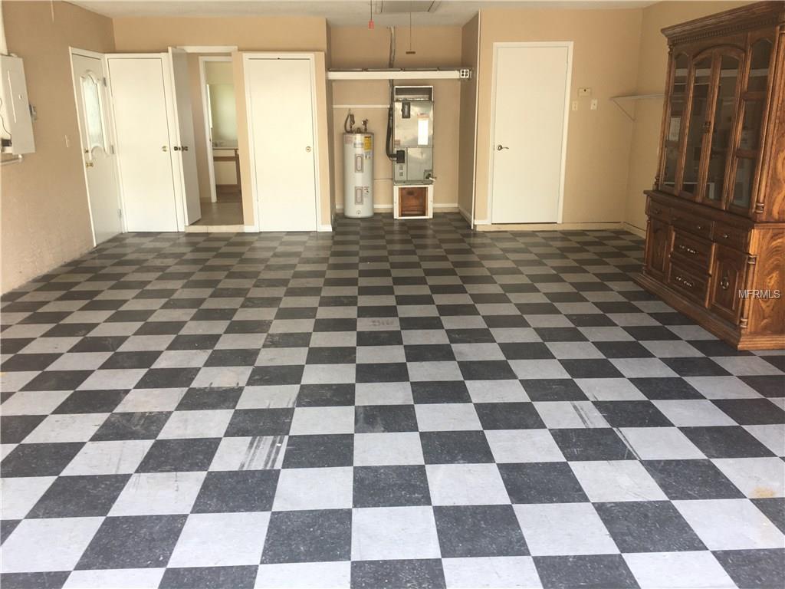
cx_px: 392
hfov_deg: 61.7
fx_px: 658
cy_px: 294
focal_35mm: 29
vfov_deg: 48.2
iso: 25
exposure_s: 1/60
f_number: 2.2
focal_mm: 4.15
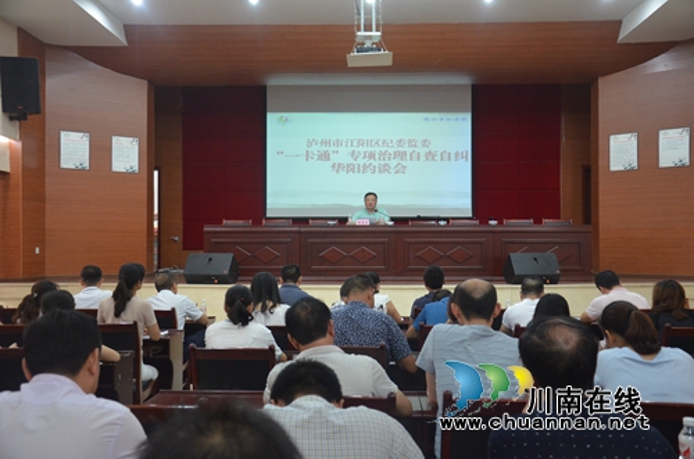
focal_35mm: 42
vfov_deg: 31.7
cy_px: 230
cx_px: 347
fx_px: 808
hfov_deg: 46.5
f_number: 4
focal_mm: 28
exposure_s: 1/20
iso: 1600
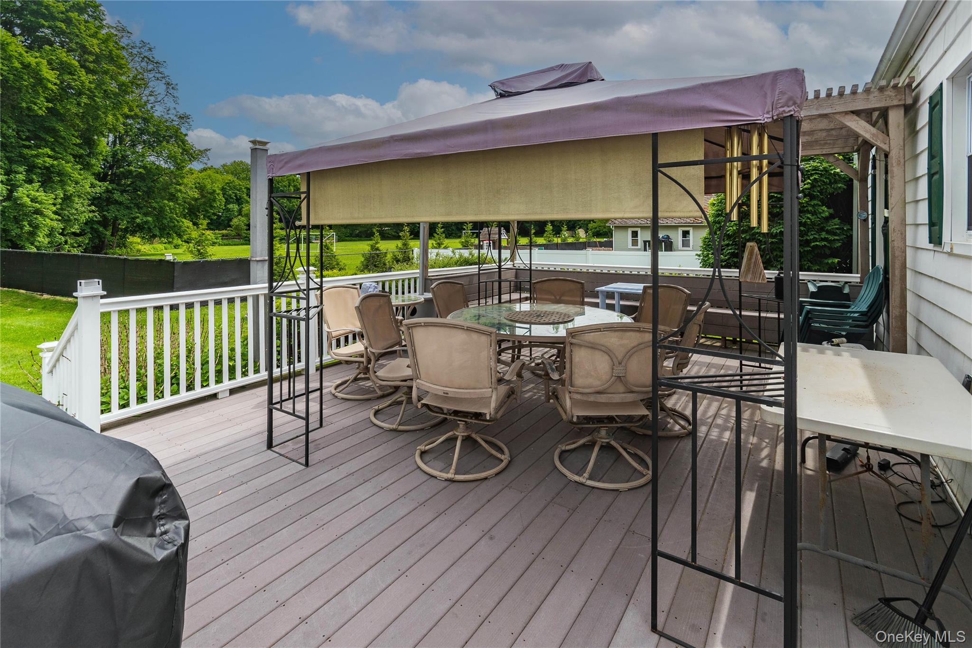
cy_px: 324
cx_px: 486
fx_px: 405
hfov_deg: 100.4
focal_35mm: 15
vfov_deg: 77.3
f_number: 8
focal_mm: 10
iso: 100
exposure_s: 1/250
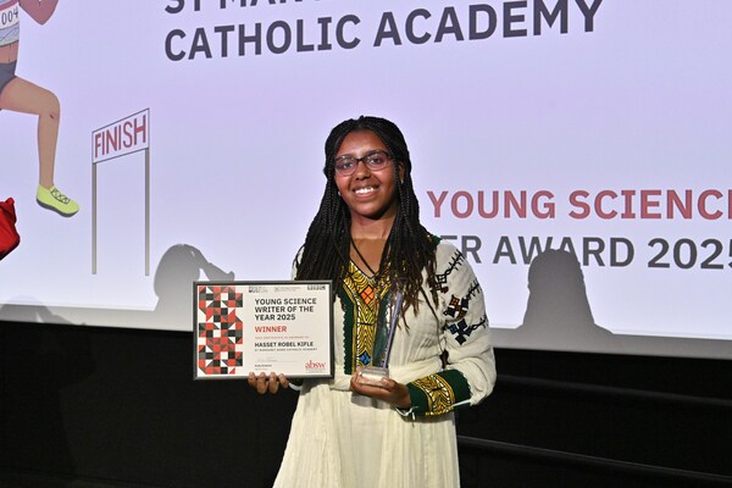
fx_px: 834
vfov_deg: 32.6
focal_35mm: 41
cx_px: 366
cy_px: 244
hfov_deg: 47.4
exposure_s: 1/200
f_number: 7.1
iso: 6400
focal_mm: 41
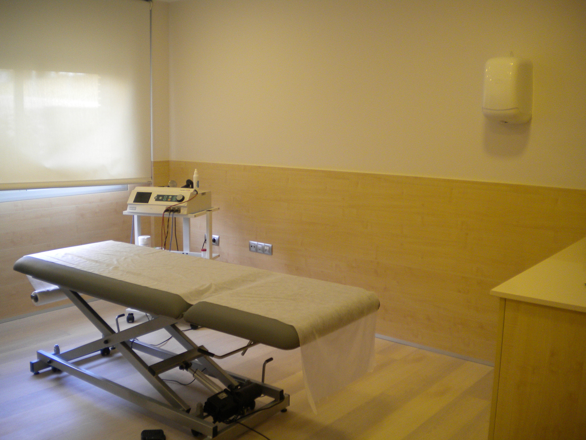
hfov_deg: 52.6
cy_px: 220
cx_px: 293
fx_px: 593
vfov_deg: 40.7
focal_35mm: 35
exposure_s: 1/59.8
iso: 178
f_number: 3.1
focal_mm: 6.3
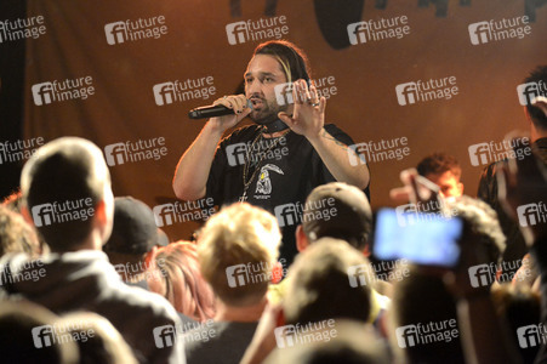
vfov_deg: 10.1
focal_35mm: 135
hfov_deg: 15.2
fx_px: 2050
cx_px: 274
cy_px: 182
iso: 6400
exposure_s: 1/250
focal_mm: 135
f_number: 3.2
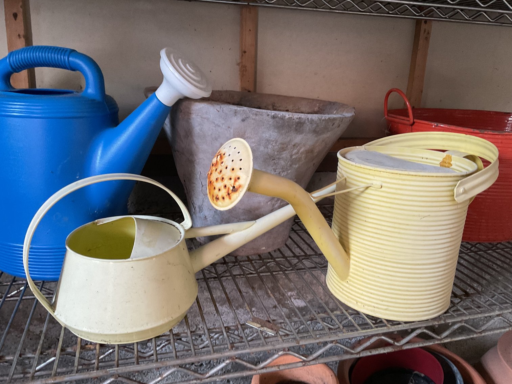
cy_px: 192
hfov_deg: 61.7
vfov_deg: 48.2
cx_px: 256
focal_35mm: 29
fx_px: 429
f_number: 1.8
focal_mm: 3
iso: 200
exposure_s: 1/50
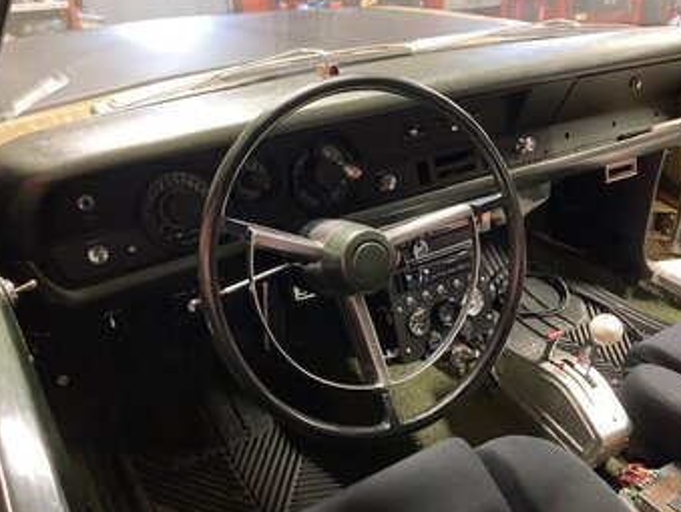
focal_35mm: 33
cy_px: 289
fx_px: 650
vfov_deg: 42.9
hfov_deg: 55.3
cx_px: 356
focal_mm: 3.99
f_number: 1.8
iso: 640
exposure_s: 1/24
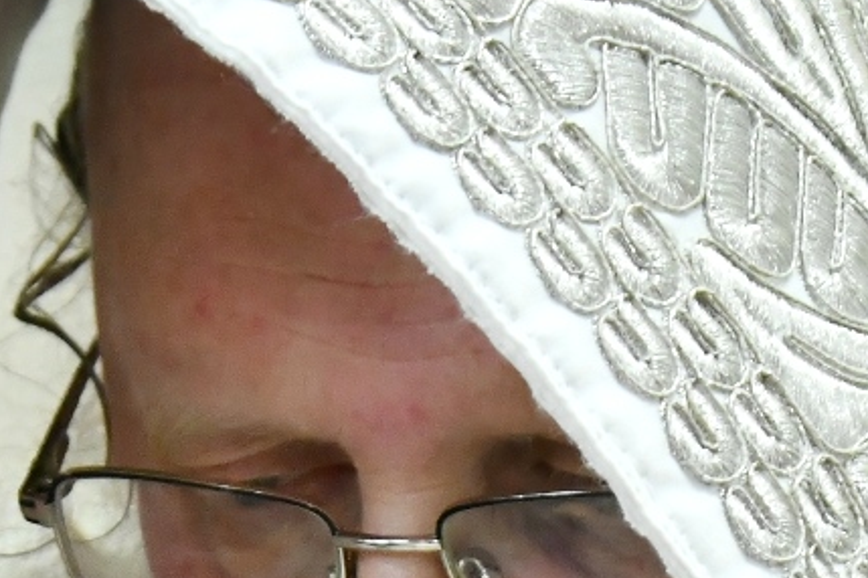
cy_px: 975
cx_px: 421
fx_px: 7305
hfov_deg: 6.8
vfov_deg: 4.5
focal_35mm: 303
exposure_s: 1/200
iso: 2000
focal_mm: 52
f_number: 5
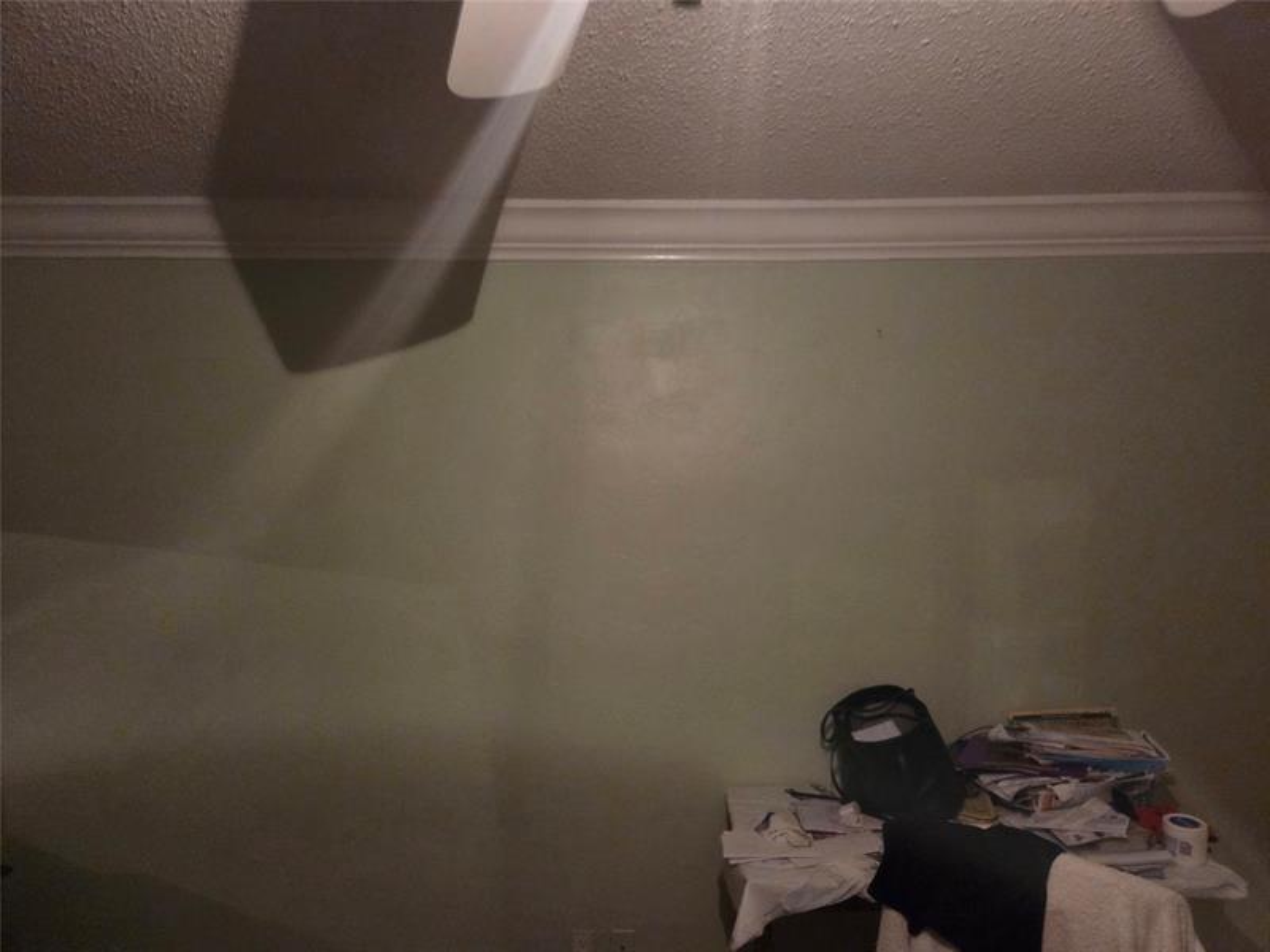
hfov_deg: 73.9
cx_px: 635
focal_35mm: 23
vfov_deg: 58.9
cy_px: 476
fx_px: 844
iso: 1250
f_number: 1.8
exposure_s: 1/40
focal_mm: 5.4
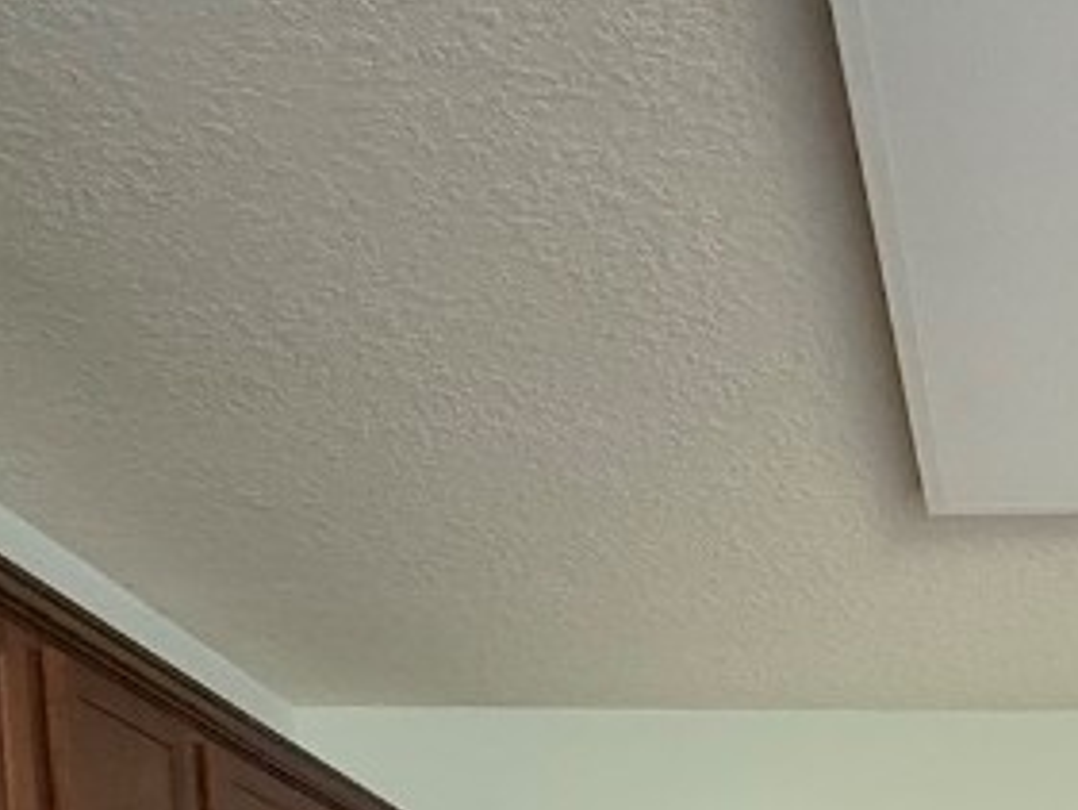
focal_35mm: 51
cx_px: 1090
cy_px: 1428
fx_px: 1589
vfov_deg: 20.7
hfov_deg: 34.0
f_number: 2.2
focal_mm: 2.22
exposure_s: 1/60
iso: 500
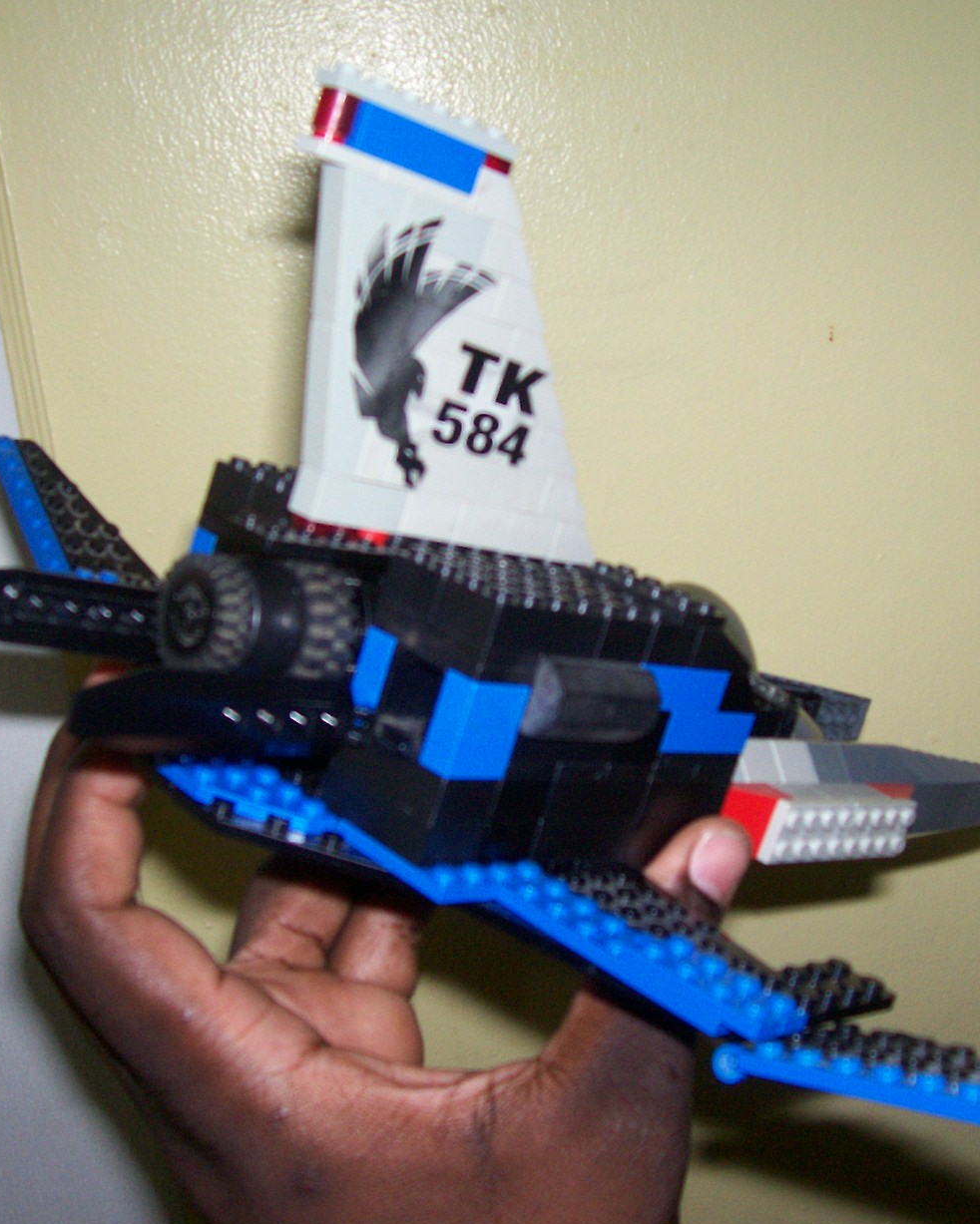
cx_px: 549
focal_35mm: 45
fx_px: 1631
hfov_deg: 33.4
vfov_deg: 41.1
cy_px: 607
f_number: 2.7
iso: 140
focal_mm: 5.6
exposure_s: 1/112
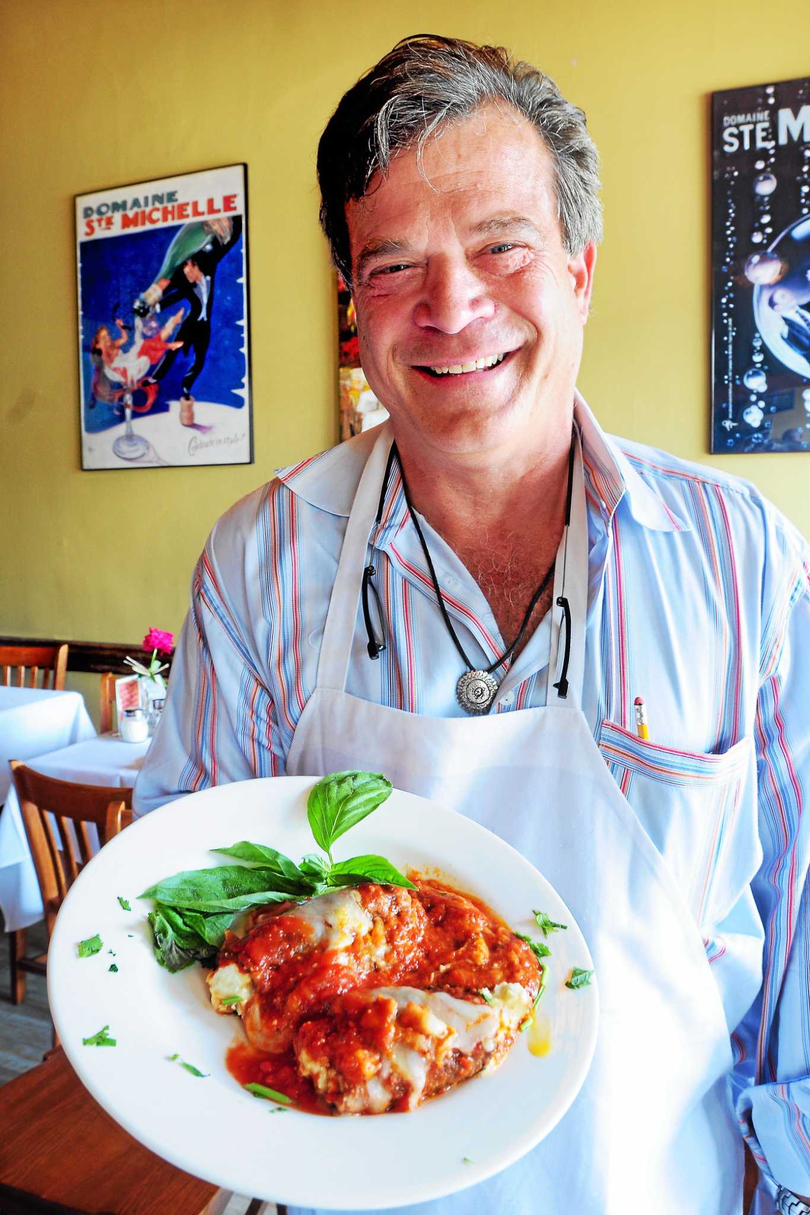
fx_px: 861
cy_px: 608
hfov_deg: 50.4
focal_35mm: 26
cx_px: 405
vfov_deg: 70.4
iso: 400
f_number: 10
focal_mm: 17
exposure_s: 1/8
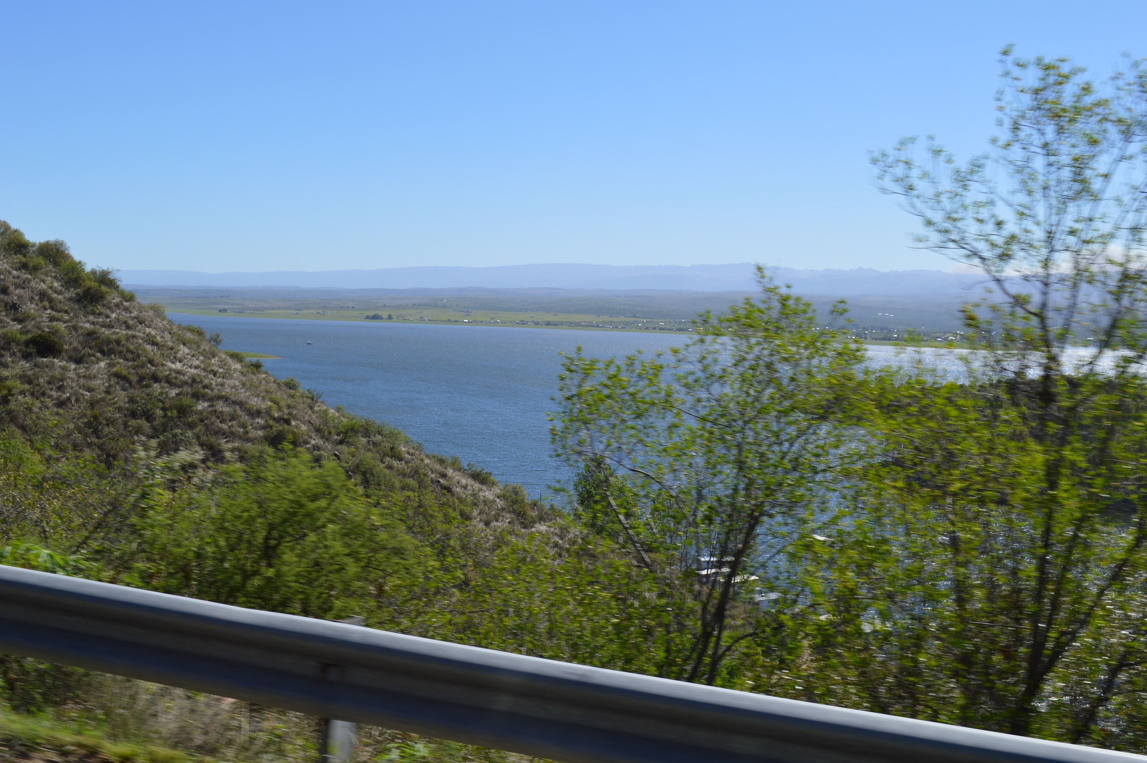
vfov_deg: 31.8
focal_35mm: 42
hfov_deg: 46.4
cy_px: 382
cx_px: 574
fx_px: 1337
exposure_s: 1/250
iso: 100
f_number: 8
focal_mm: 28
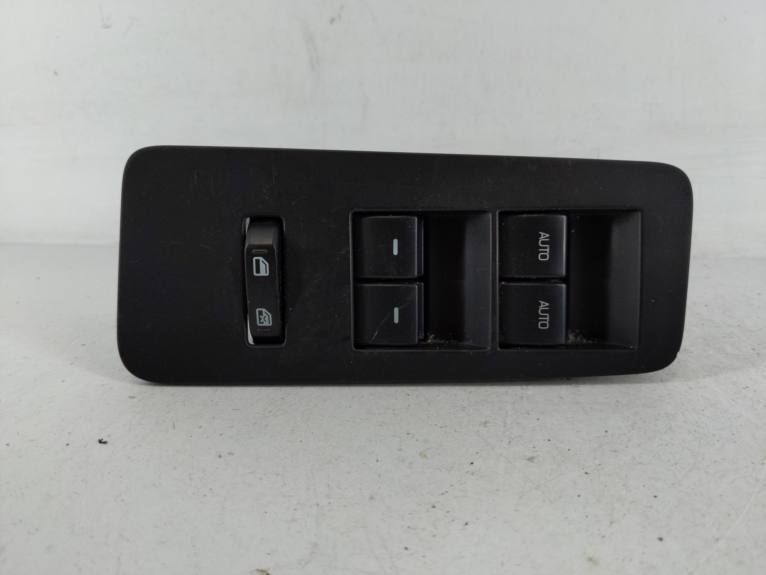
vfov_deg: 54.9
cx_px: 383
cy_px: 288
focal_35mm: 25
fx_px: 553
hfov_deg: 69.4
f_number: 1.73
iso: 55
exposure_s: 1/117
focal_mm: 4.38
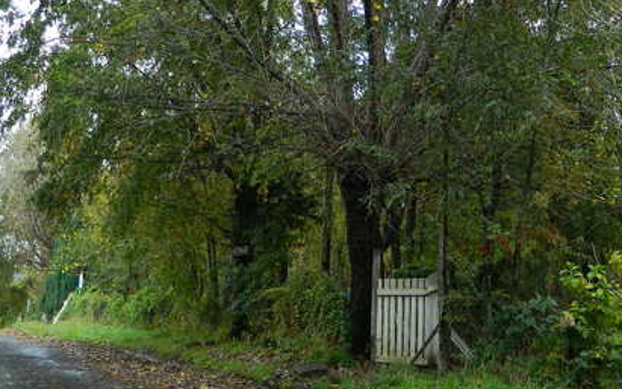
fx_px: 1085
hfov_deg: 31.5
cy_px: 160
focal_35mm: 64
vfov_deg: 20.3
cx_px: 449
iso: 80
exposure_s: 1/100
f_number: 3.2
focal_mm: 5.6
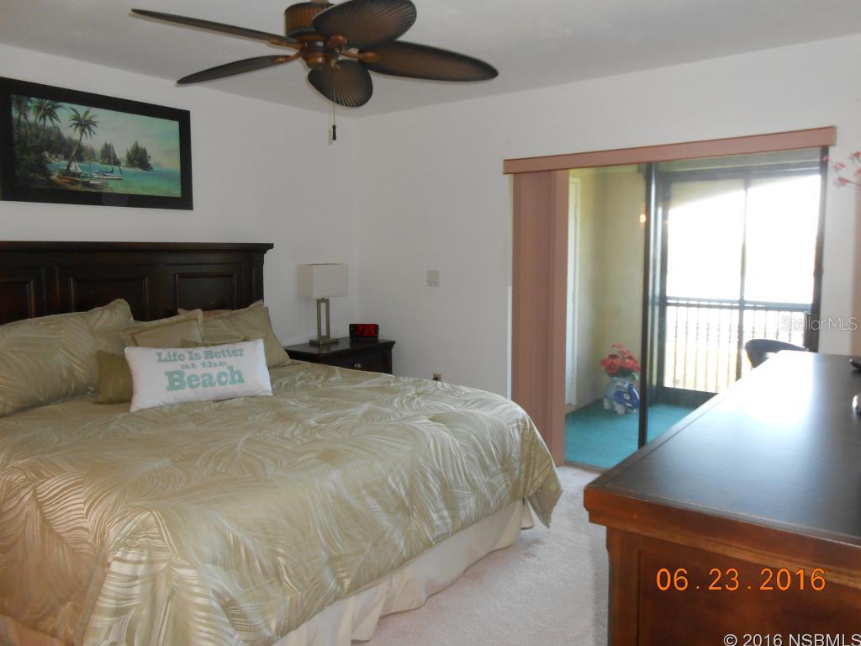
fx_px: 647
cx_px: 430
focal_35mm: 26
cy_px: 323
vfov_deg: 53.1
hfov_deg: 67.3
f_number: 3.5
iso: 250
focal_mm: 4.6
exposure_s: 1/25
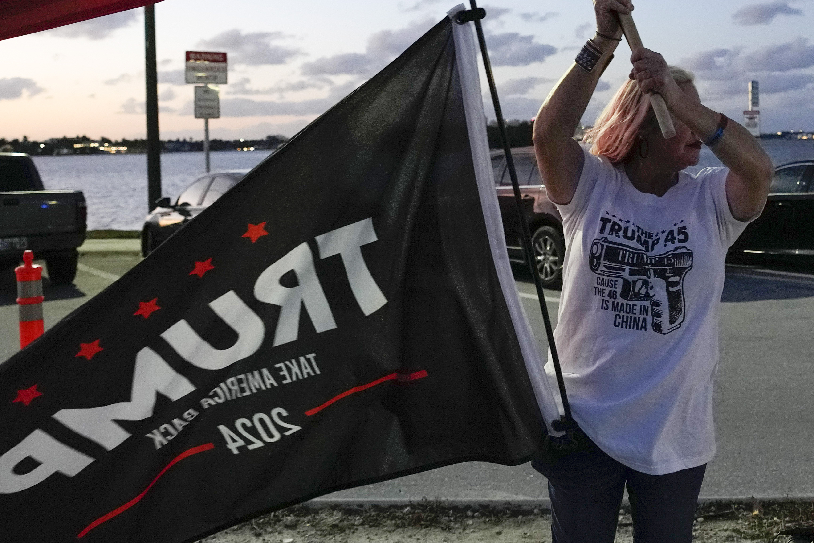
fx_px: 904
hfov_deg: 46.2
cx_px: 639
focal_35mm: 40
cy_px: 169
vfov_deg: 33.0
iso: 3200
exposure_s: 1/125
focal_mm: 16
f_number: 2.8
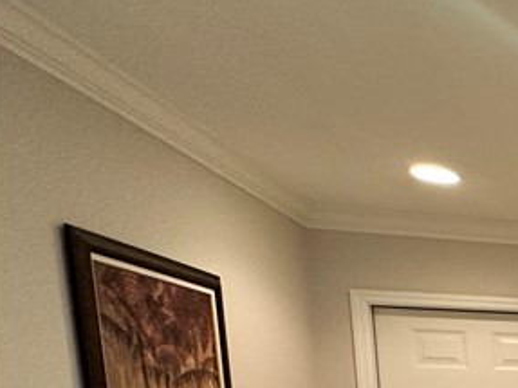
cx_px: 913
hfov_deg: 22.8
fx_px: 748
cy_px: 518
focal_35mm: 50
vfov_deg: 24.8
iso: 200
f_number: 2.2
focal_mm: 2.22
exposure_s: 1/60
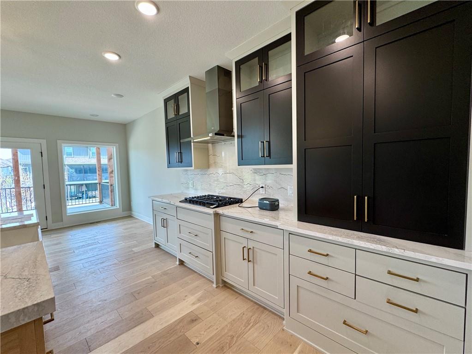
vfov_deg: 85.7
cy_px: 177
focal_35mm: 14
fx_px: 191
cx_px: 236
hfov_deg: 102.1
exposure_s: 1/120
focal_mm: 2.22
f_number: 2.2
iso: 100
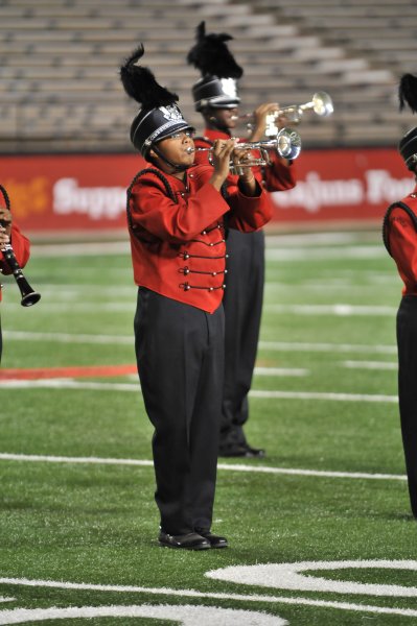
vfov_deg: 6.9
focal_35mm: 300
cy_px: 313
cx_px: 208
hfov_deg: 4.6
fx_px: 5221
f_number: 2.8
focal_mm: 200
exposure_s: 1/160
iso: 800
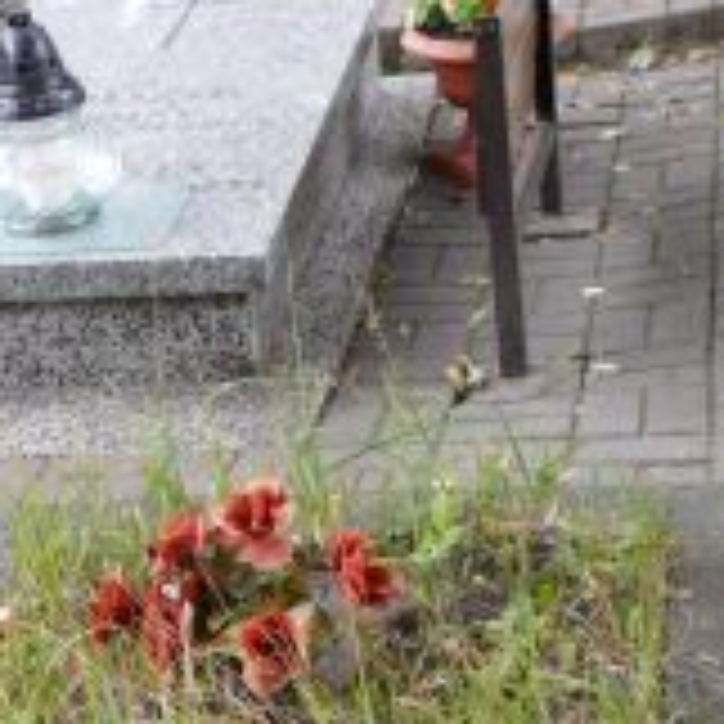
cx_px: 90
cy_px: 1034
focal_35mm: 92
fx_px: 2177
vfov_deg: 17.3
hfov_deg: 18.6
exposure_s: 1/100
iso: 100
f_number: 2.8
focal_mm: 7.4
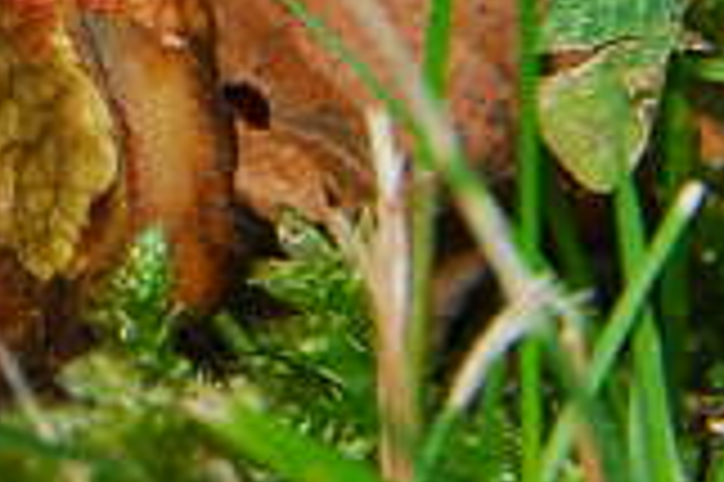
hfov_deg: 1.3
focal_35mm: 1569
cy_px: -509
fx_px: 31522
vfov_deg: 0.9
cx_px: -720
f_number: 25
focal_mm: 200
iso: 200
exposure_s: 1/6
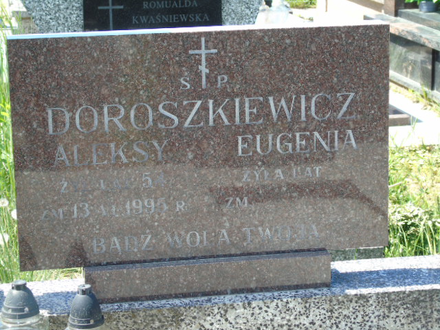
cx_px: 220
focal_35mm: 94
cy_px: 165
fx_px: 1195
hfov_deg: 20.9
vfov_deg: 15.7
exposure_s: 1/100
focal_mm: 17
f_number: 4.3
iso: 80
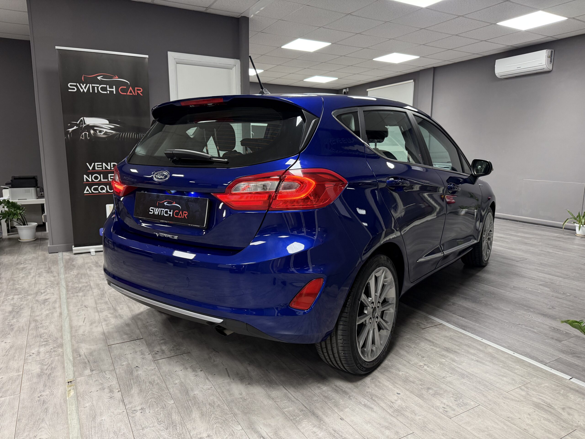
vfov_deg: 56.8
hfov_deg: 71.6
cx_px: 292
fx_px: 406
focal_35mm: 24
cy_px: 220
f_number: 1.78
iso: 200
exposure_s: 1/50
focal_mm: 6.76
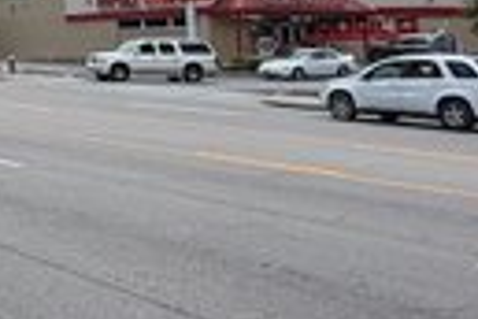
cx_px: -206
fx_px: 943
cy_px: -69
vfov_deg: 18.2
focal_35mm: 71
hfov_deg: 23.6
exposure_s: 1/3289
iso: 50
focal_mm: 2.22
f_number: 2.2
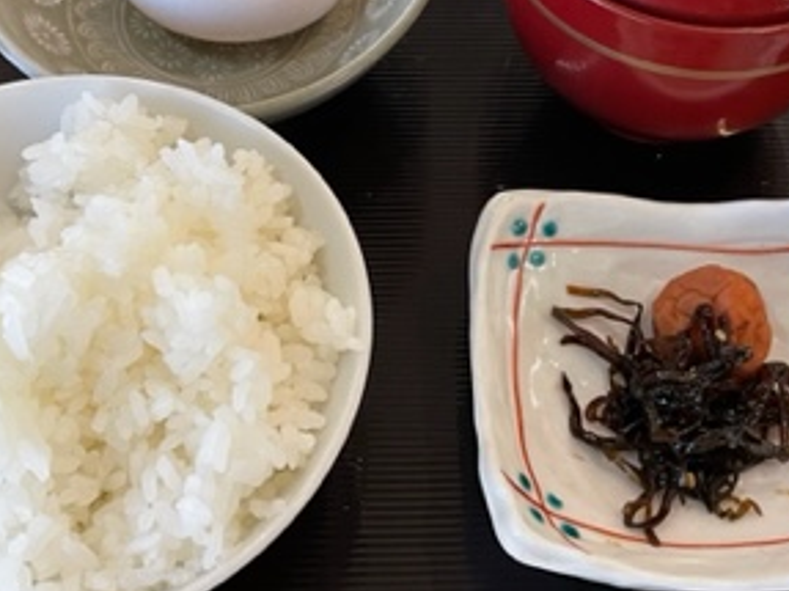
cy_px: 184
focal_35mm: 58
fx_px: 1321
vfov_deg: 25.0
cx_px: 390
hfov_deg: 33.2
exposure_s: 1/67
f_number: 1.6
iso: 125
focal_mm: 4.2
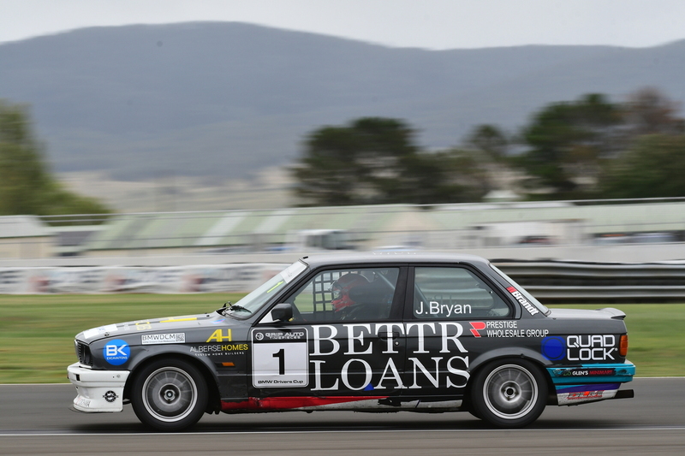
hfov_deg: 6.9
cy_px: 228
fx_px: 5707
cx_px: 342
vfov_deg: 4.6
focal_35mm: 300
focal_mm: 200
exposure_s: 1/160
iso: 320
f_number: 13
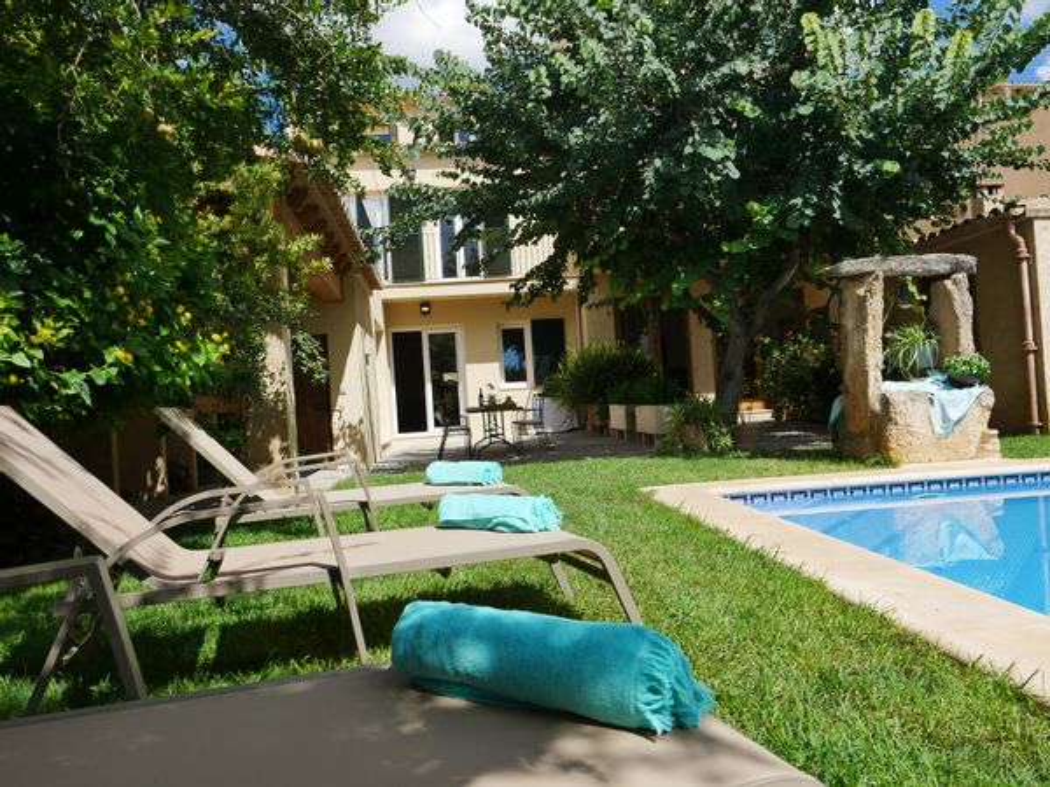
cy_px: 394
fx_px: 728
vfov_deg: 56.8
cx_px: 525
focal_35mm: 24
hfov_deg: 71.6
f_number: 6.3
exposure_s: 1/640
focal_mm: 12
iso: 200
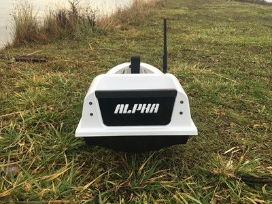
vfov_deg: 48.2
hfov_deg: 61.7
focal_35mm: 29
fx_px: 228
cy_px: 102
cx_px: 136
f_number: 2.2
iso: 25
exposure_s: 1/420
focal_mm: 4.15
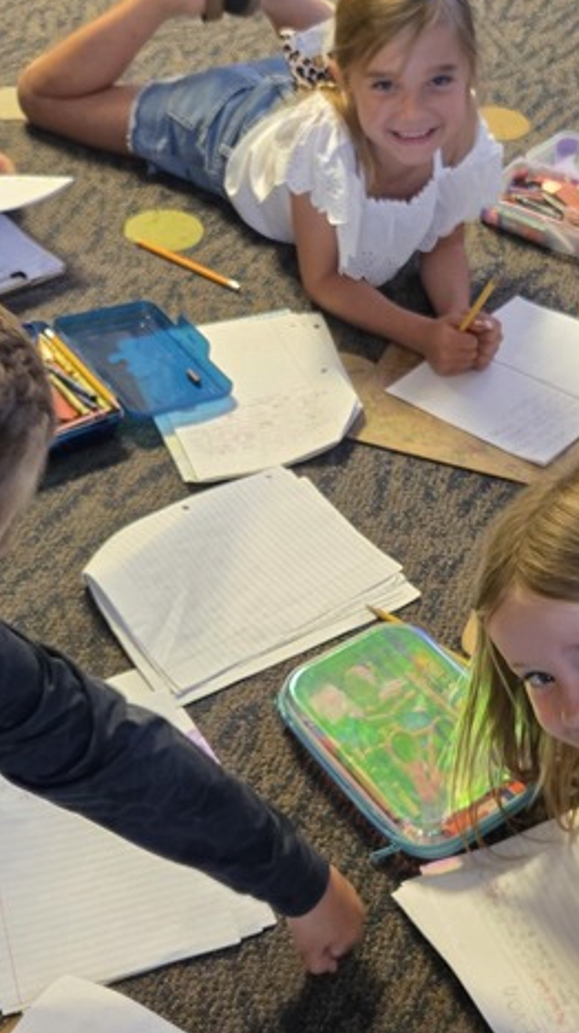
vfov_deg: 37.9
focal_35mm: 55
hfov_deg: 21.8
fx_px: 1504
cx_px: 351
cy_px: 535
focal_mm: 5.4
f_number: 1.8
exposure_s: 1/30
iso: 400
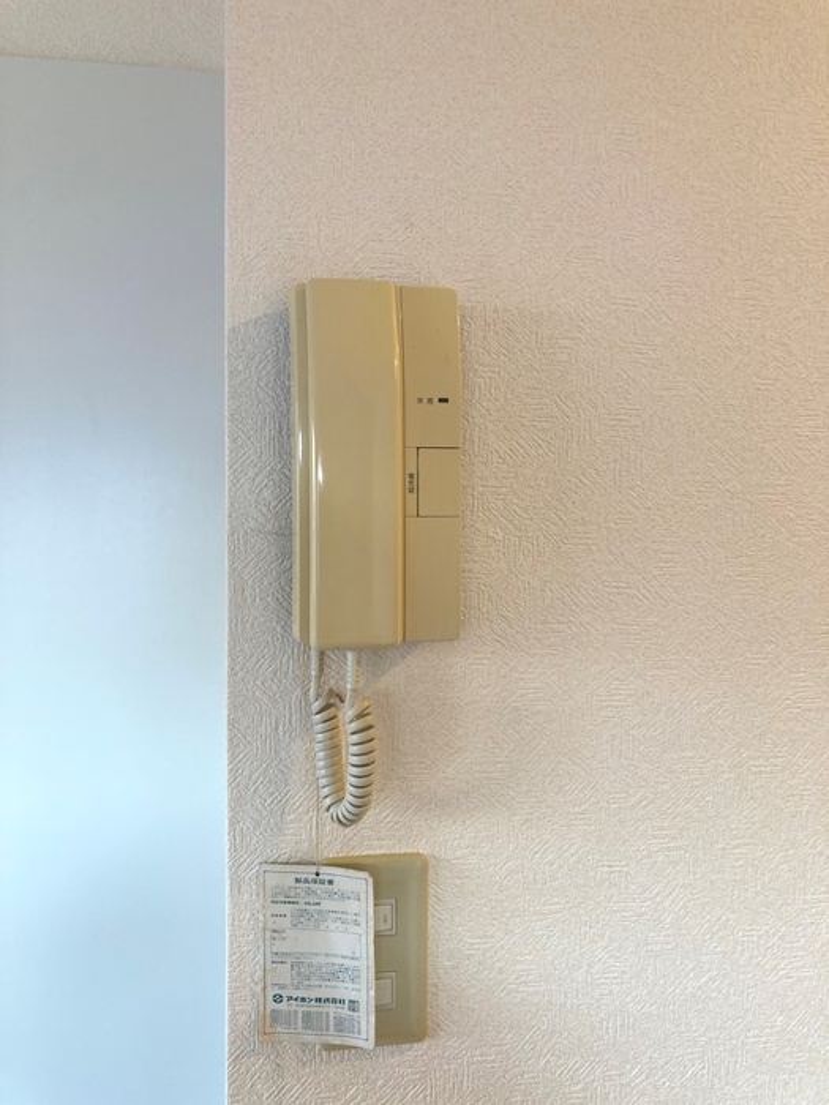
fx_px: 894
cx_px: 414
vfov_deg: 63.4
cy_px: 552
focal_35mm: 28
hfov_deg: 49.7
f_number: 1.8
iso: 50
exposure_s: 1/50
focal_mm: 3.99
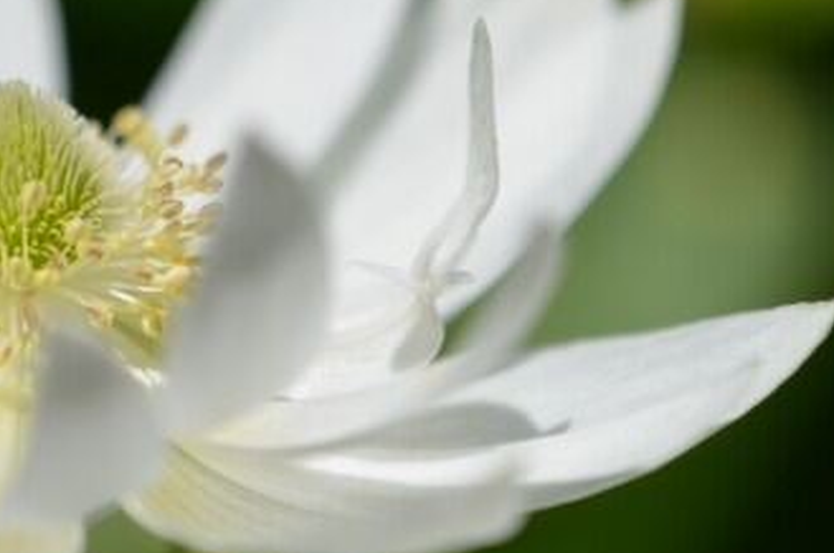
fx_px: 5734
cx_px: 61
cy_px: 236
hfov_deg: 8.3
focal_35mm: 248
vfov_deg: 5.5
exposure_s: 1/1600
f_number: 5.6
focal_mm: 85
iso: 125
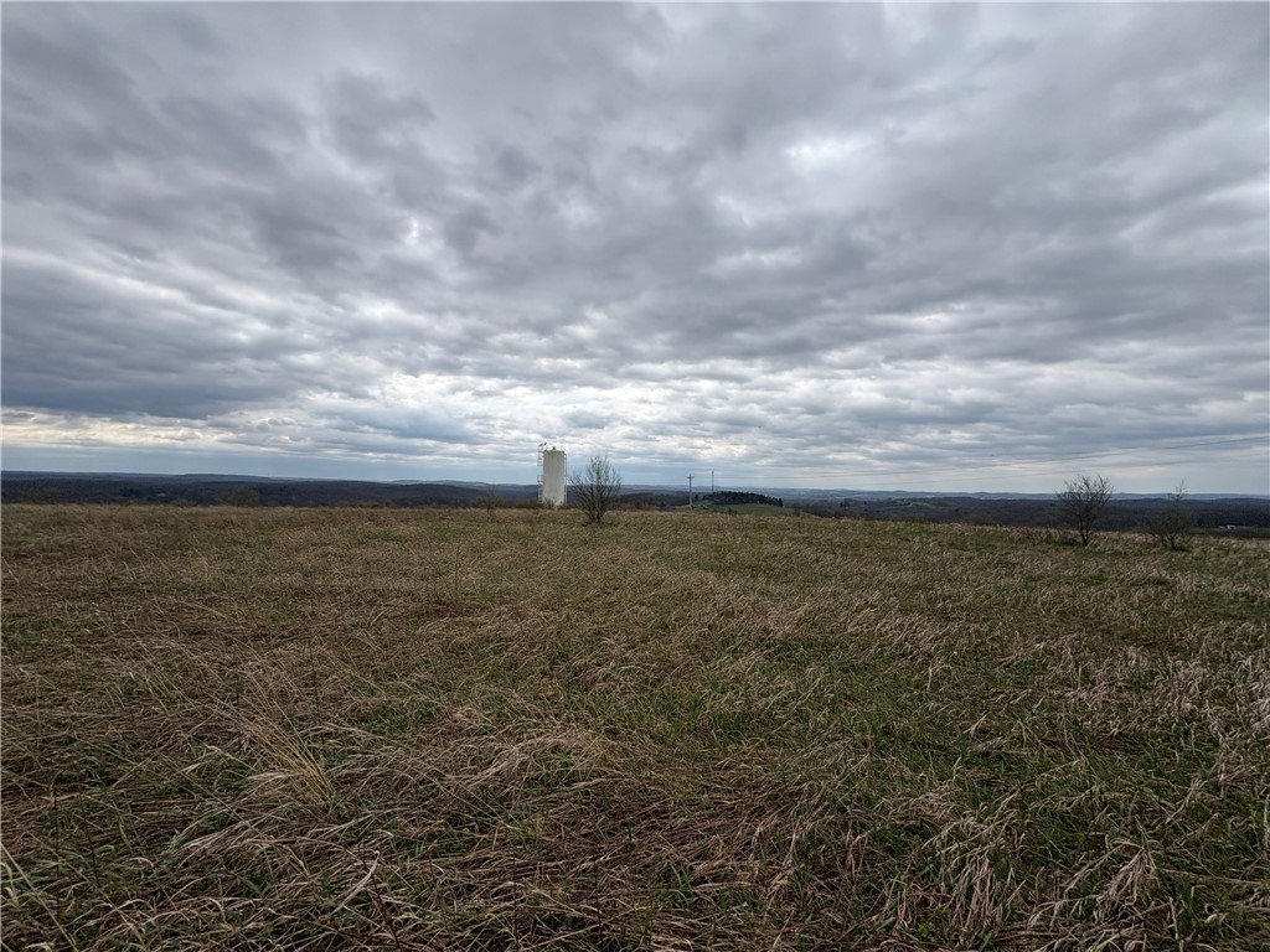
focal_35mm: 14
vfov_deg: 85.7
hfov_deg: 102.1
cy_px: 476
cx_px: 635
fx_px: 514
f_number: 2.2
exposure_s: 1/3106
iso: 50
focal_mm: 2.22
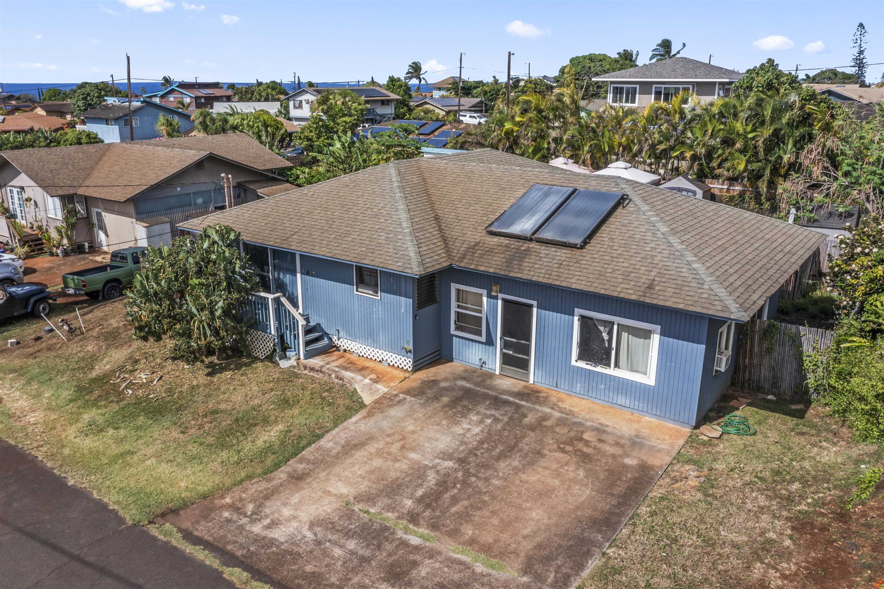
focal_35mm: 28
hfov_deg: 65.5
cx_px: 442
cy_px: 294
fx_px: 687
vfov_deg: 46.4
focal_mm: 10.26
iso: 100
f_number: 10
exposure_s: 1/320
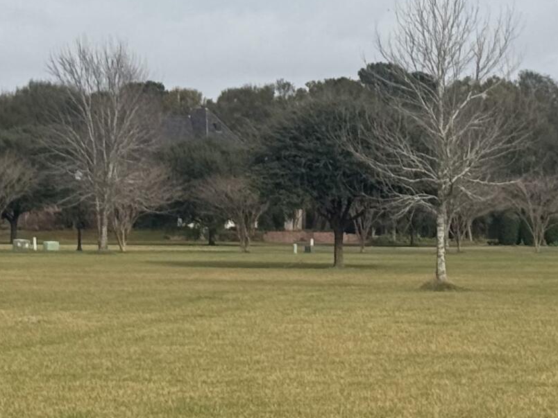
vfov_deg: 8.3
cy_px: 116
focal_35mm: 179
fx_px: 2885
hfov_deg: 11.0
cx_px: 357
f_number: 1.78
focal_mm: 6.76
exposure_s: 1/5587
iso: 64
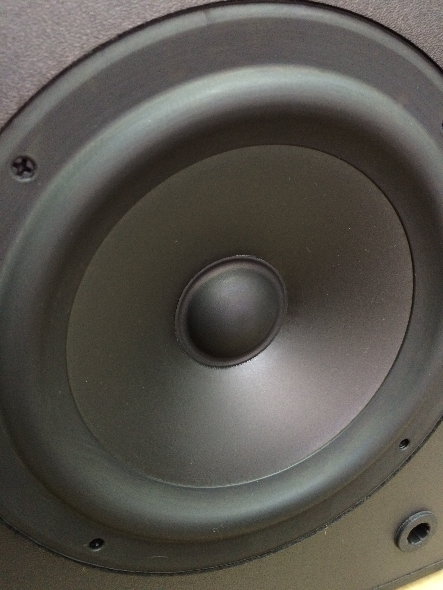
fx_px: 495
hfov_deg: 48.2
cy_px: 295
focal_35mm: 29
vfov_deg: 61.7
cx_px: 222
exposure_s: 1/25
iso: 250
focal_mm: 4.15
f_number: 2.2
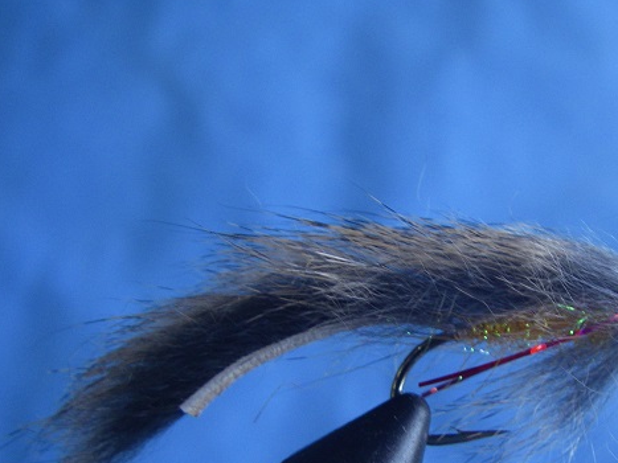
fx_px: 1017
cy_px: 312
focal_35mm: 57
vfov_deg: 25.5
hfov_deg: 33.3
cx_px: 447
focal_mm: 6.3
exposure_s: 1/50
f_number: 3.3
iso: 100
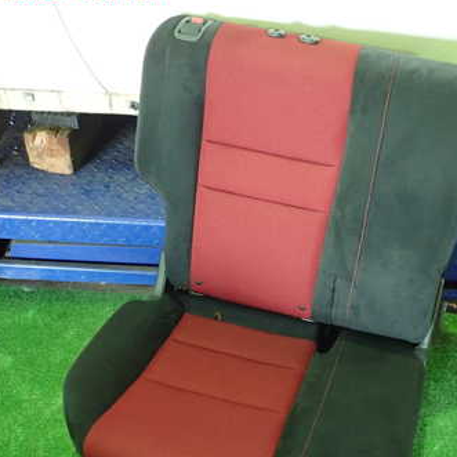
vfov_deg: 35.2
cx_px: 319
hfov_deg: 34.9
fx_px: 717
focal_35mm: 48
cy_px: 283
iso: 800
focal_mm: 5.5
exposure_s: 1/30
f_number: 2.3
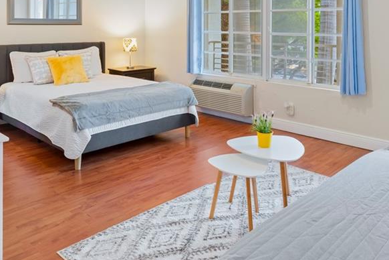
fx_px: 357
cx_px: 198
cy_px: 40
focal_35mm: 33
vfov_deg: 38.0
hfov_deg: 57.2
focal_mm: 12
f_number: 7.1
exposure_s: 1/2
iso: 100
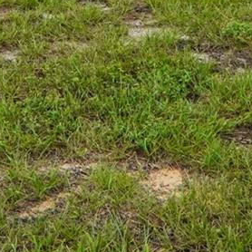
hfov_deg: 19.5
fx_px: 725
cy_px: -174
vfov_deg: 16.9
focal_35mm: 88
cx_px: 46
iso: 400
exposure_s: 1/800
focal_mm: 12
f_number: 8
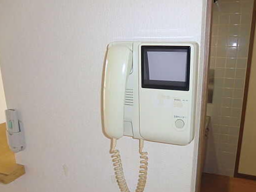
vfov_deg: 46.6
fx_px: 222
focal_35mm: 30
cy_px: 112
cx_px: 158
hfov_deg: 59.3
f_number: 3.2
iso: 400
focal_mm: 4.3
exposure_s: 1/60
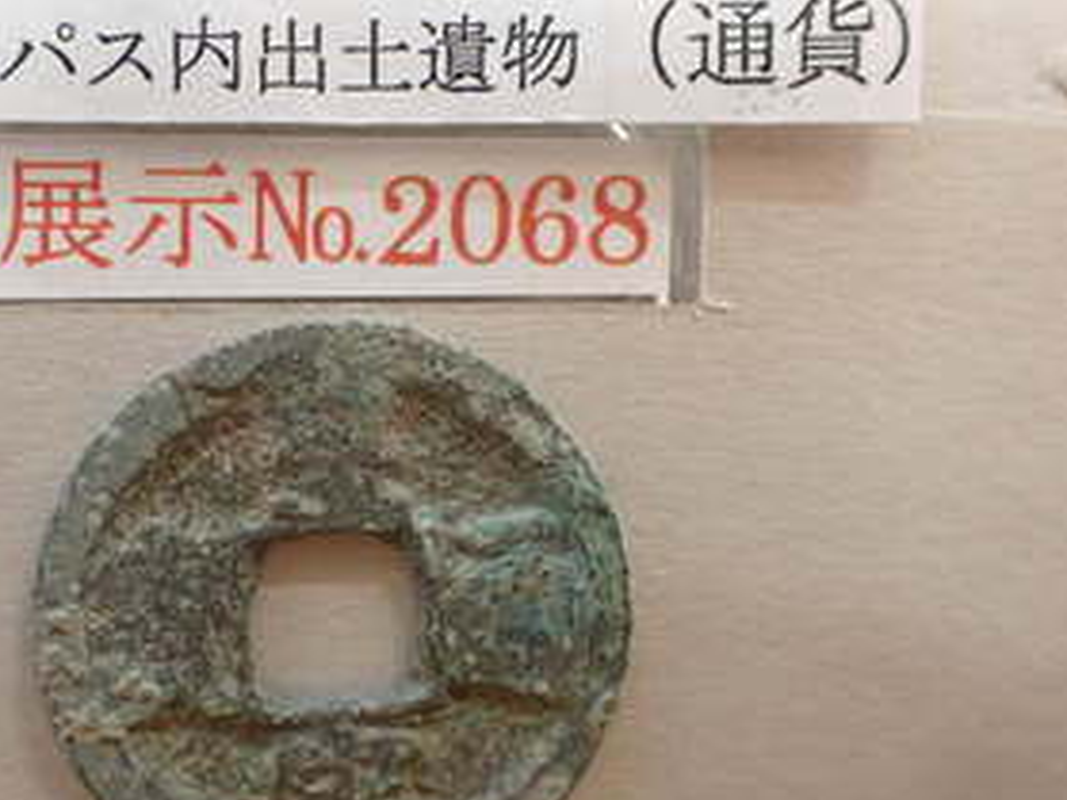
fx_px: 1325
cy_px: 383
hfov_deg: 43.1
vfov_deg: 33.6
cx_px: 329
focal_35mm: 43
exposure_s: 1/50
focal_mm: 5.4
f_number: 2.3
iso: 800
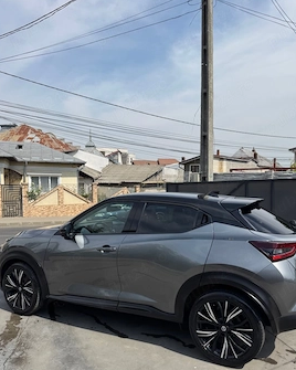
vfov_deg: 62.0
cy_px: 205
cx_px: 154
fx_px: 307
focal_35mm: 28
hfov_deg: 51.5
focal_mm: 6.76
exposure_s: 1/6410
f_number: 1.78
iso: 80
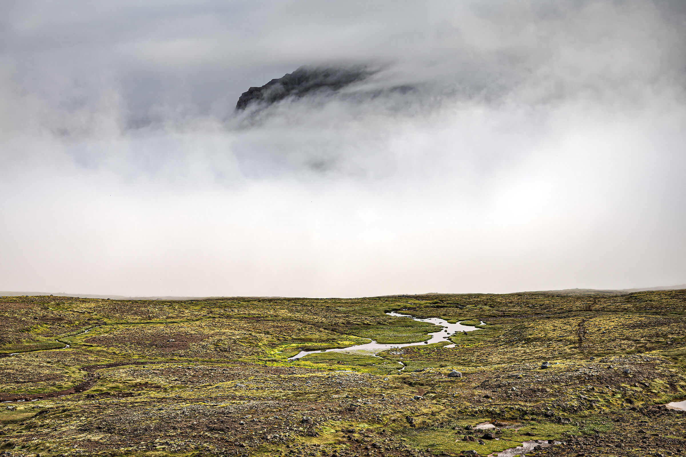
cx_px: 343
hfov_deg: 31.0
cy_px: 228
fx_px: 1239
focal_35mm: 65
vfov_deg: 20.9
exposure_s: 1/400
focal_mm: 23.86
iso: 64
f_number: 4
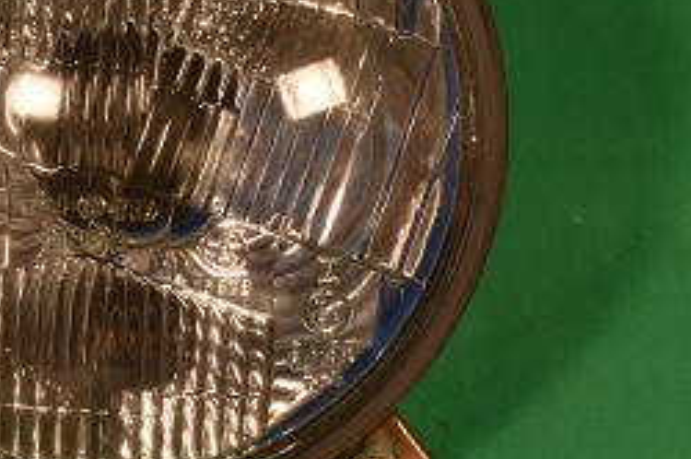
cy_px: 116
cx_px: 111
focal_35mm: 162
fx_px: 3109
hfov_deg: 12.6
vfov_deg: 8.4
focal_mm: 45
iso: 720
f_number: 22
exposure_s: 1/80
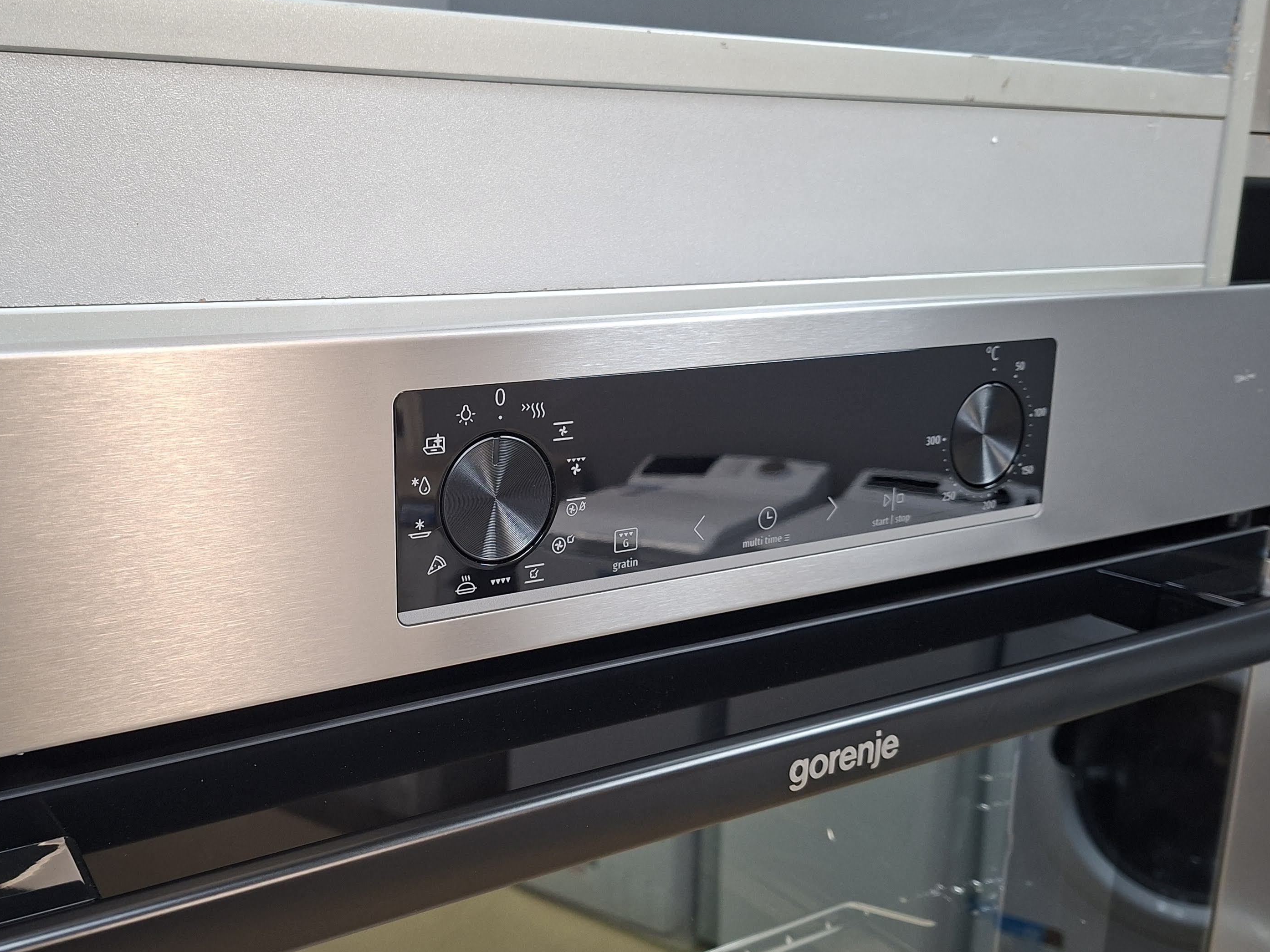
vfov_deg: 42.9
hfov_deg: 54.7
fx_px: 1211
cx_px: 476
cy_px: 524
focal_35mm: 33
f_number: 1.8
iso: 250
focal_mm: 5.54
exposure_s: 1/33
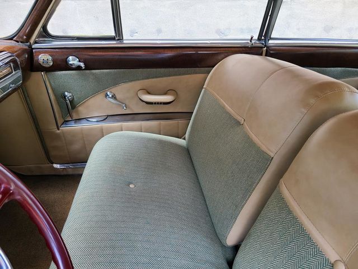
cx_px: 179
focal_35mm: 26
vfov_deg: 53.1
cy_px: 134
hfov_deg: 67.3
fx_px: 269
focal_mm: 5.4
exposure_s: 1/59
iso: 40
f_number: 1.8
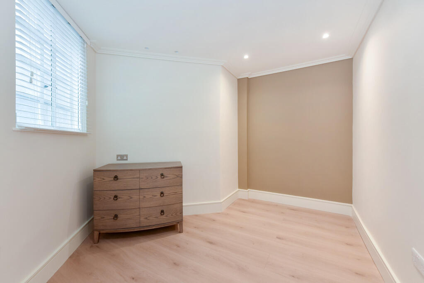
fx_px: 165
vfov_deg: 81.3
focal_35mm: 14
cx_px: 212
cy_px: 142
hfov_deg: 104.2
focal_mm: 14
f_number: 8
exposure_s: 1/13
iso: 320
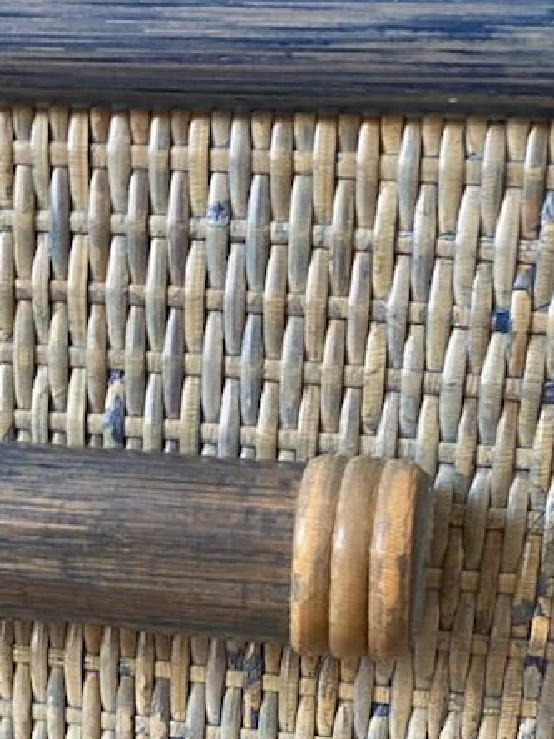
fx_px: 1600
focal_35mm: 75
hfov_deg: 19.5
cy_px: 949
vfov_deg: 23.2
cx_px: 153
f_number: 1.8
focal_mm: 4.25
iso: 250
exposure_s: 1/60
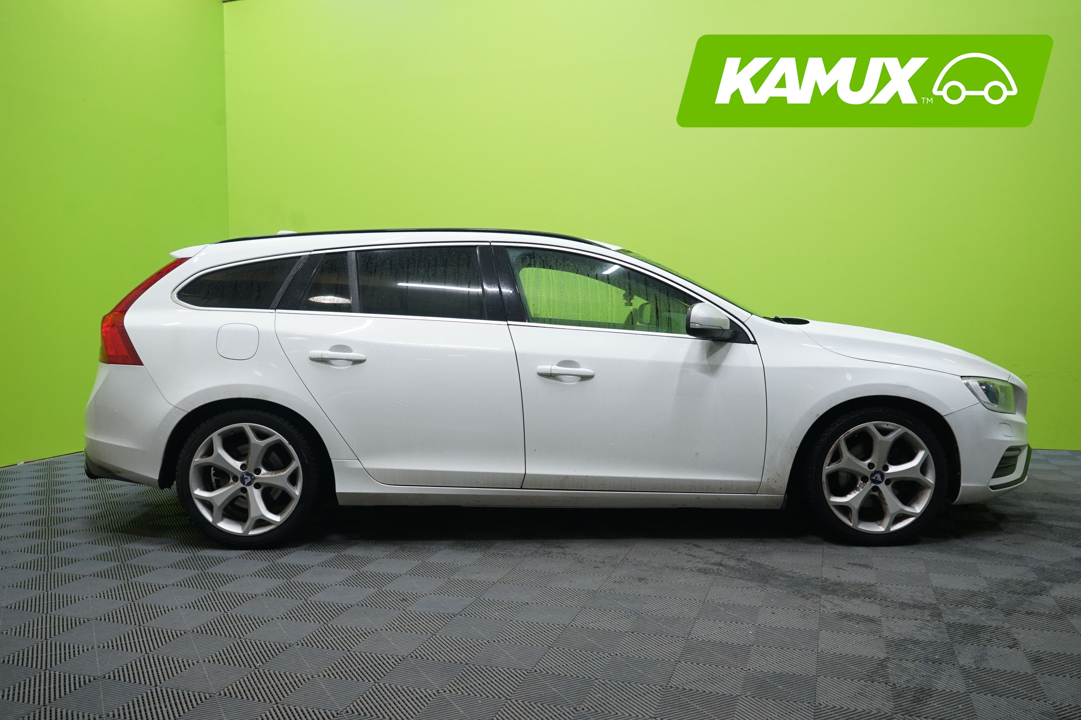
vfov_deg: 42.3
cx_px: 540
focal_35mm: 31
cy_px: 360
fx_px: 931
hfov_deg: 60.3
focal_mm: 31
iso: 1000
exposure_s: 1/20
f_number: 5.6
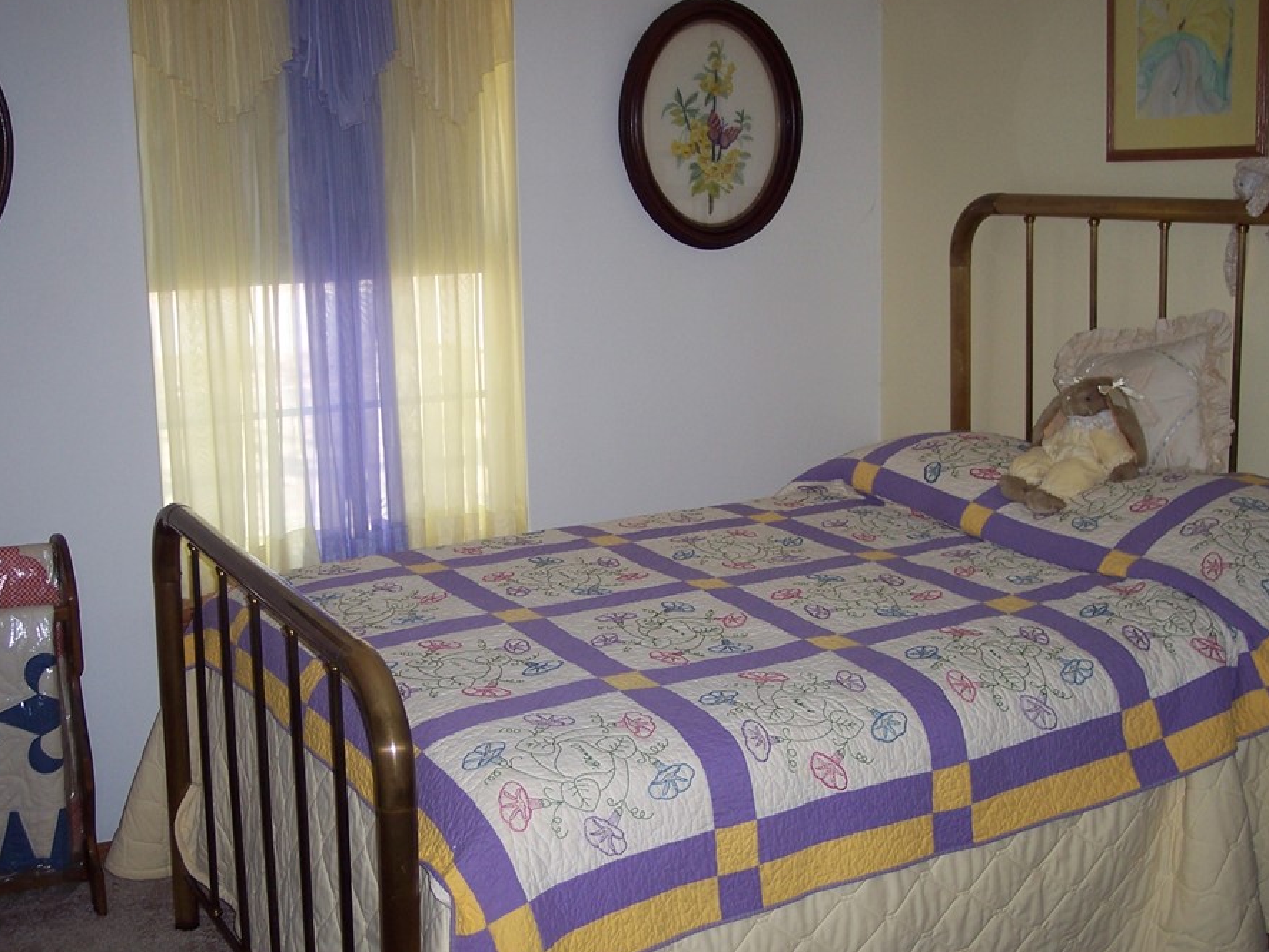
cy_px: 507
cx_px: 591
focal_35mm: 45
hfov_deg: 42.0
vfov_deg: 32.2
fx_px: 1650
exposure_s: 1/60
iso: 100
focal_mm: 8
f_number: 2.8
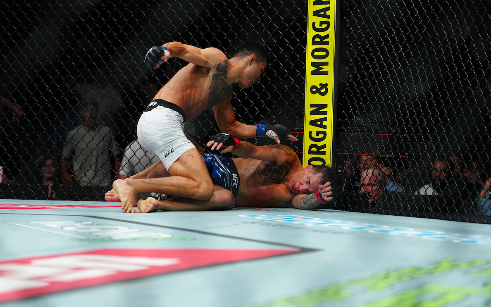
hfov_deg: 19.6
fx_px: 1419
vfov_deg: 12.4
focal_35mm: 106
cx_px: 248
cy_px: 148
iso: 2500
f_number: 2.8
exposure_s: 1/1250
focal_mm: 103
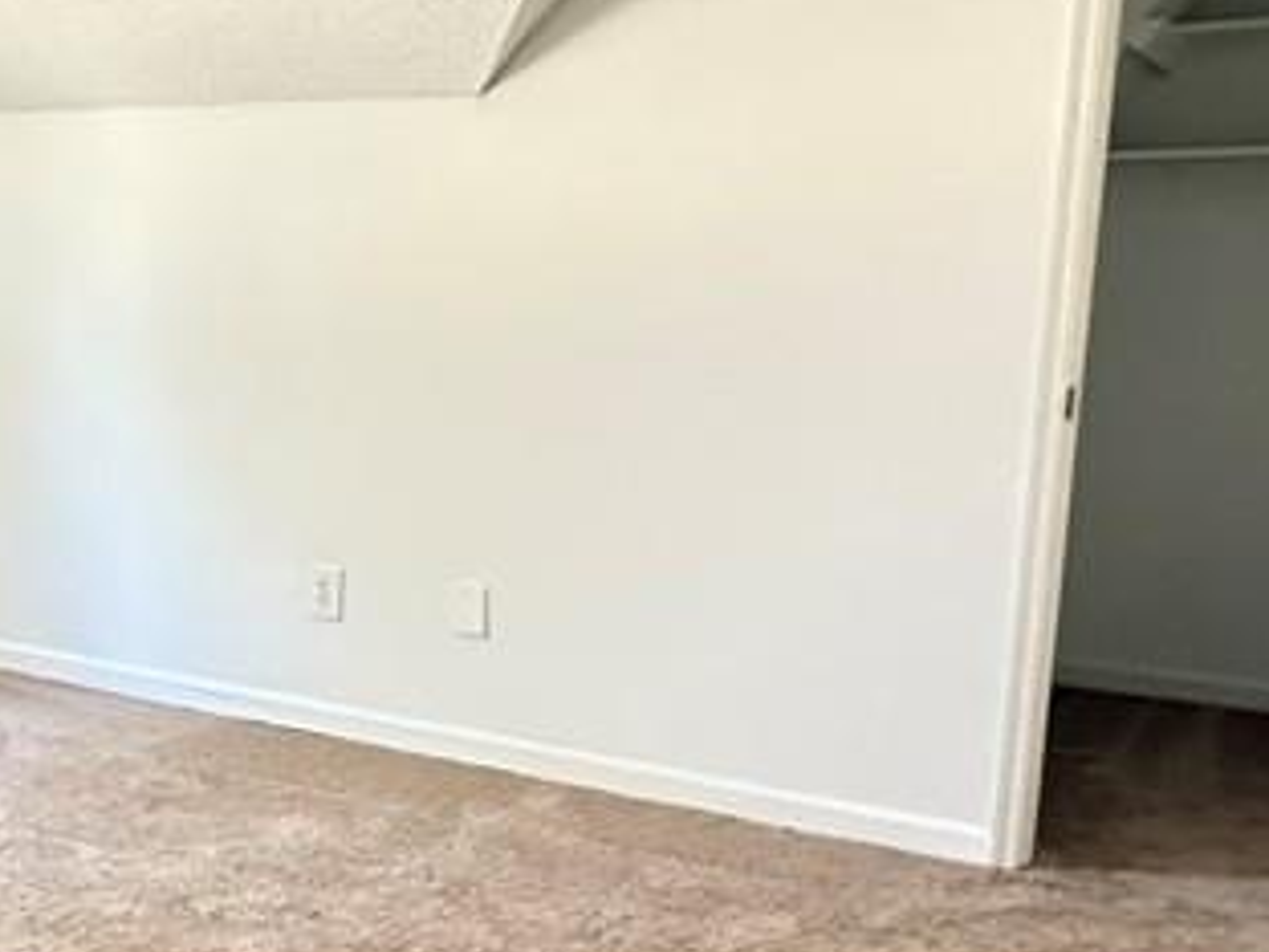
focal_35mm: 46
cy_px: 622
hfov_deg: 40.1
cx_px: 313
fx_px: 1686
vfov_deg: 31.3
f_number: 2.2
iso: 1000
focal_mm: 2.22
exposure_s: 1/60
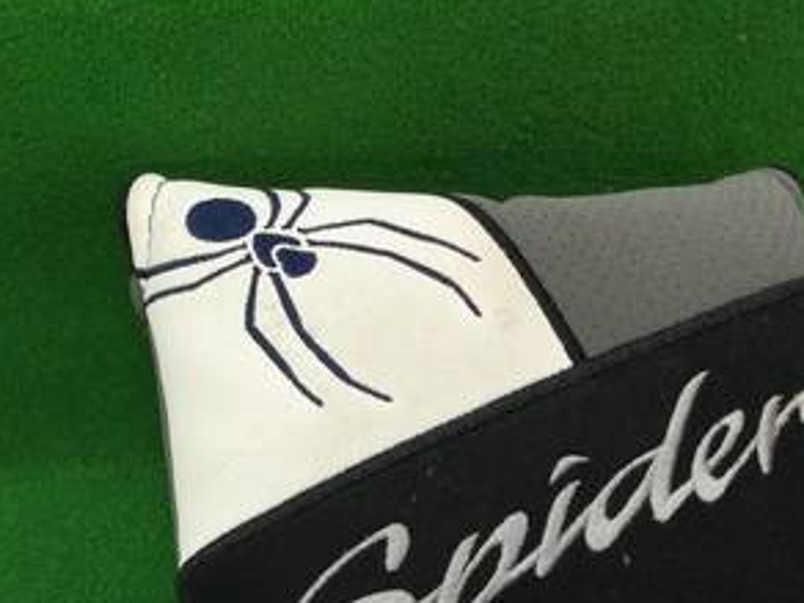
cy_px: 633
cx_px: 151
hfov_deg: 27.9
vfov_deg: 20.8
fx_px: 1579
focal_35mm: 68
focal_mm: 3.3
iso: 40
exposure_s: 1/30
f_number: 2.4
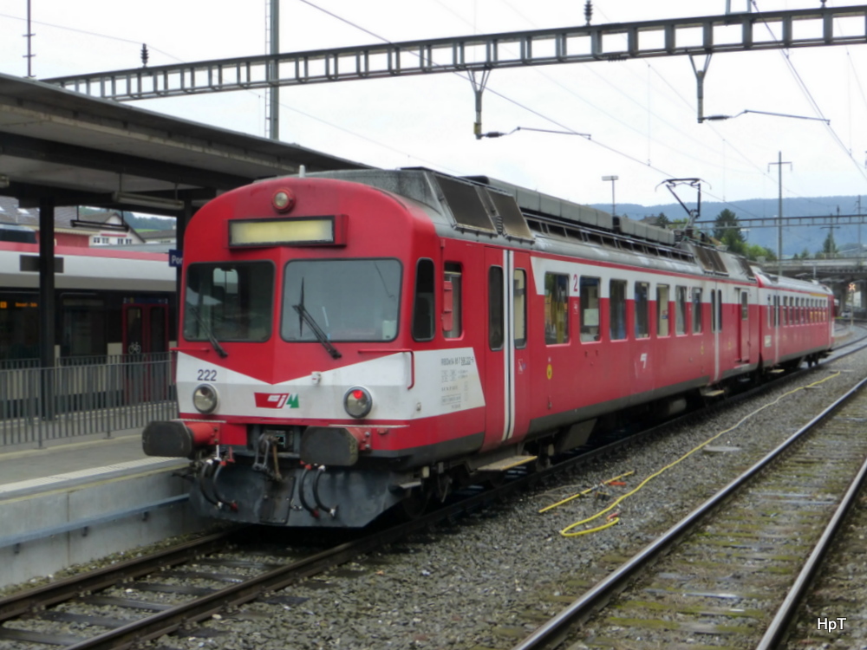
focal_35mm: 46
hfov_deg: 41.2
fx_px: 1152
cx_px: 434
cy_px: 325
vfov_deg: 31.5
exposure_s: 1/100
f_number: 4.1
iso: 160
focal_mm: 7.9
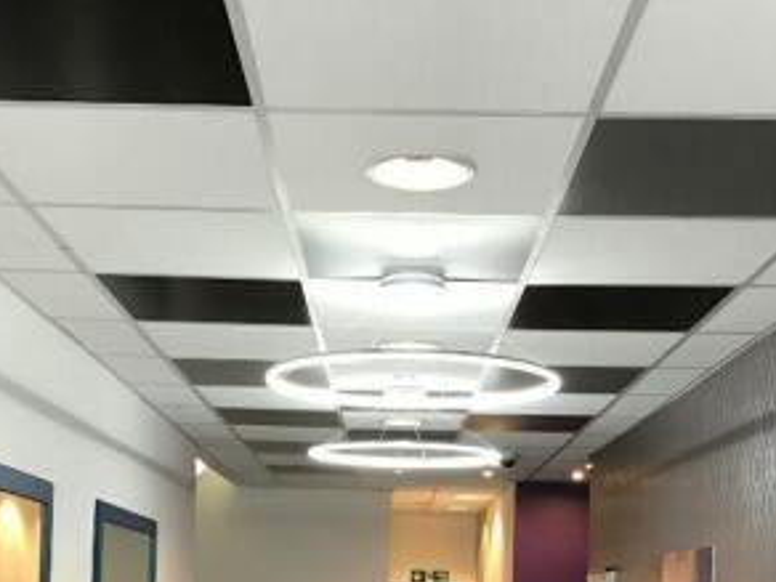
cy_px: 578
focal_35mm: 56
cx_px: 360
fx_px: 1255
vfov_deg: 24.9
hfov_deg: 34.3
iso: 40
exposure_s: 1/20
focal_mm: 3.99
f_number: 1.8
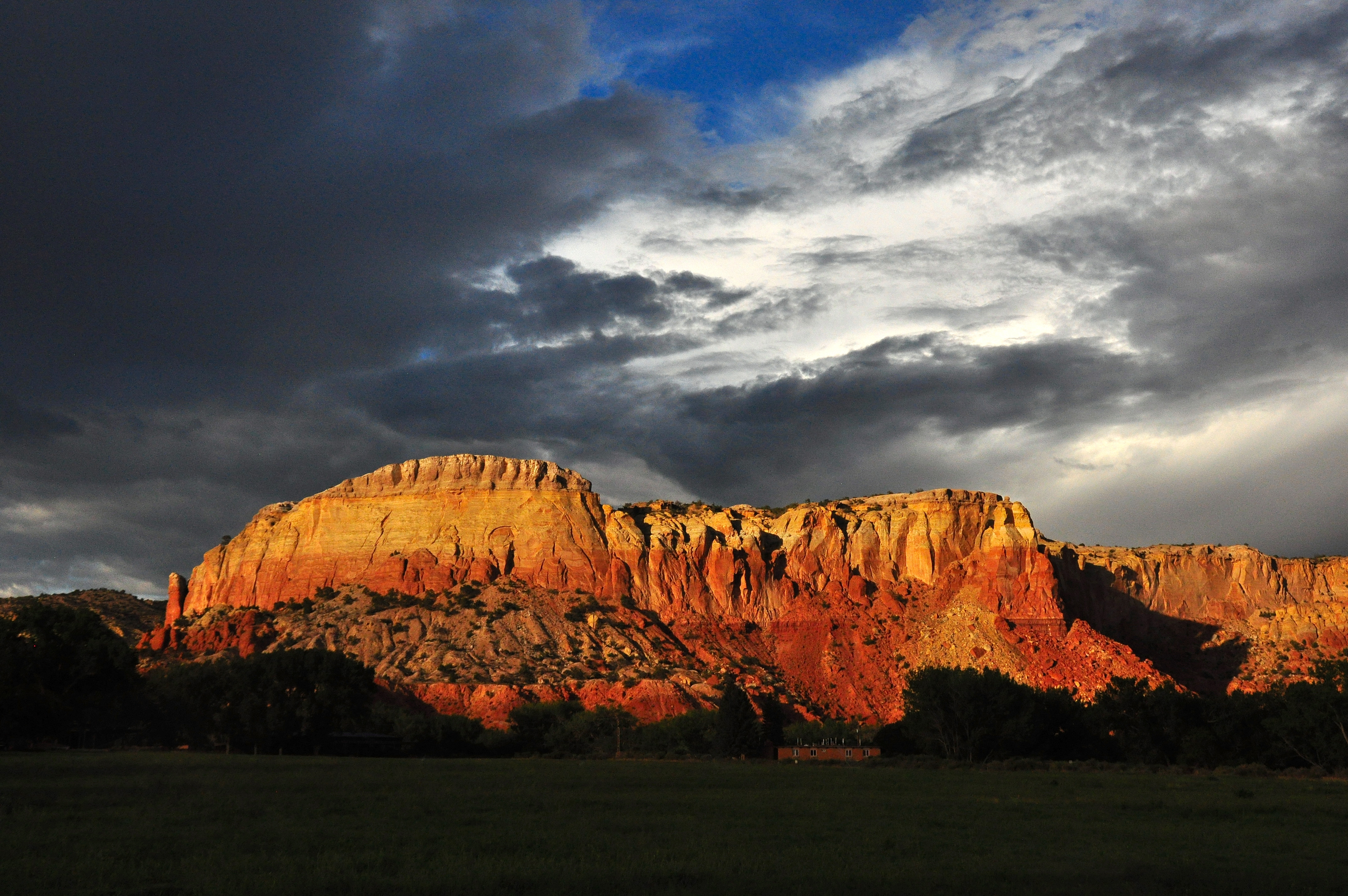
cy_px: 448
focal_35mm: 48
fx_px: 1795
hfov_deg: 41.2
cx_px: 674
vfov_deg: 28.0
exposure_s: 1/4000
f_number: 9
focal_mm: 32
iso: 800
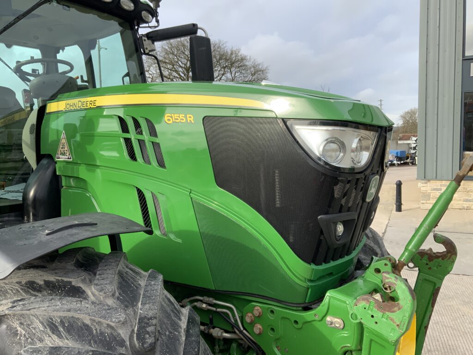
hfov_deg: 61.7
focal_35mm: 29
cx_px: 236
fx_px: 396
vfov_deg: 48.2
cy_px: 178
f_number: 1.8
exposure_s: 1/599
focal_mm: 3
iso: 16
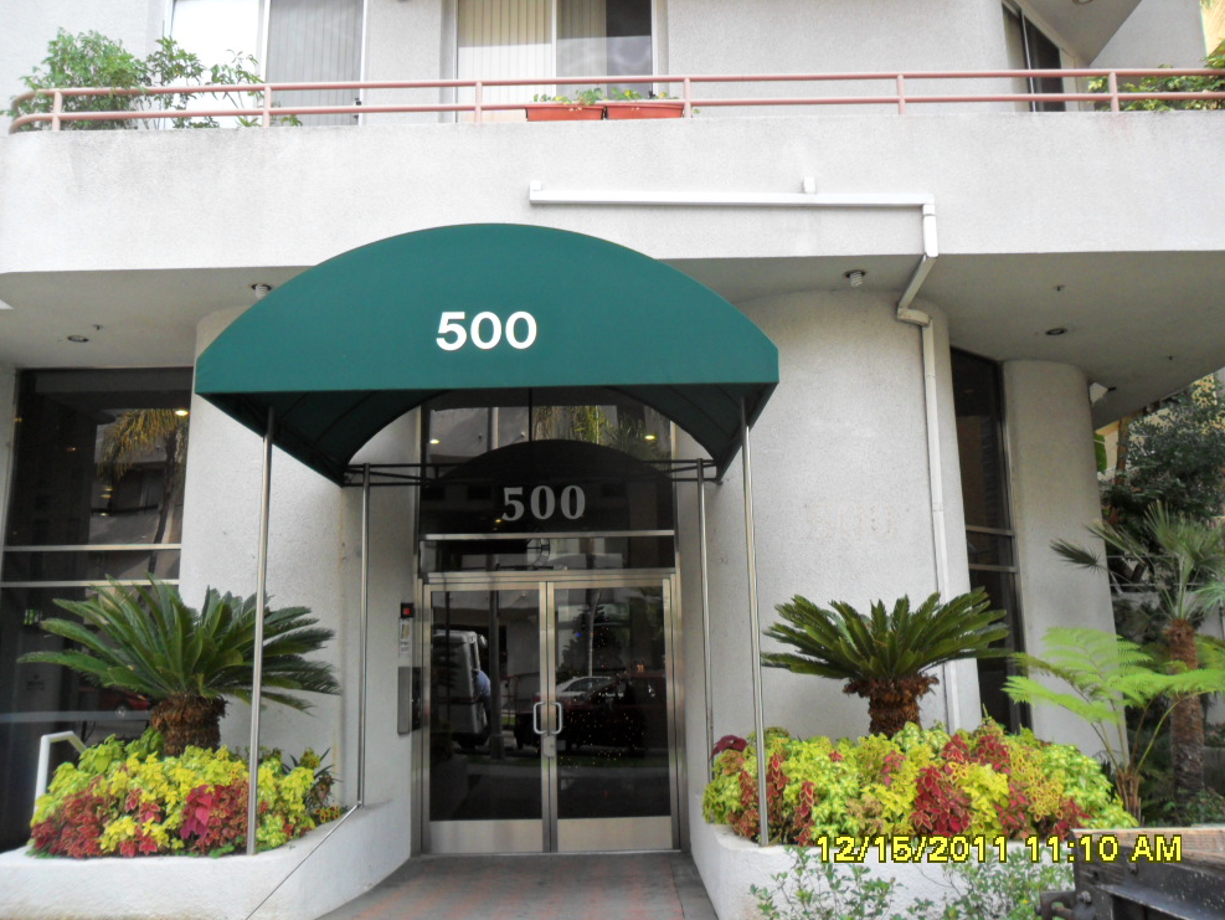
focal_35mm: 28
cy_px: 463
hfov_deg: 63.4
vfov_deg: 49.8
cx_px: 611
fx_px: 991
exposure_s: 1/125
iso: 100
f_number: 3.5
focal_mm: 4.9
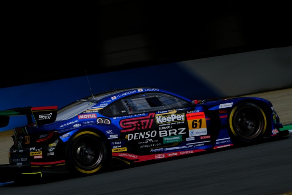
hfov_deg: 6.6
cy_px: 98
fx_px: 2514
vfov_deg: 4.4
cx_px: 146
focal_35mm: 310
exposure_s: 1/160
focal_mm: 206.5
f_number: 20
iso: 200
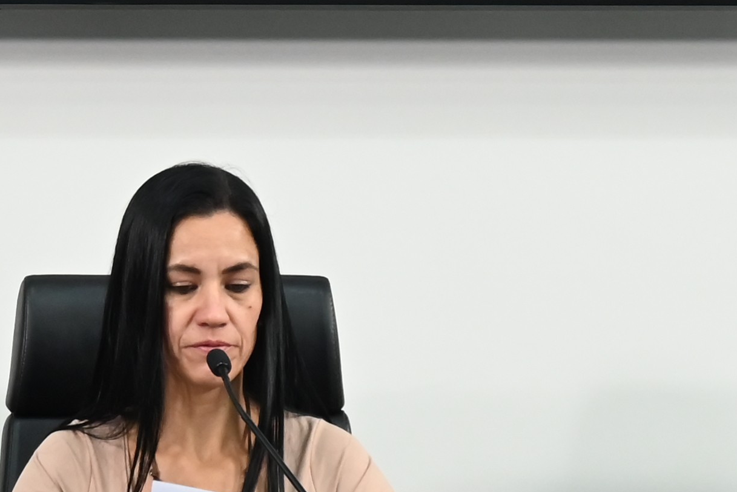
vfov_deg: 5.1
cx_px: -214
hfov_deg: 7.6
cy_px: 73
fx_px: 5467
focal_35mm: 267
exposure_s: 1/125
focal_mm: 54
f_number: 5.6
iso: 1800
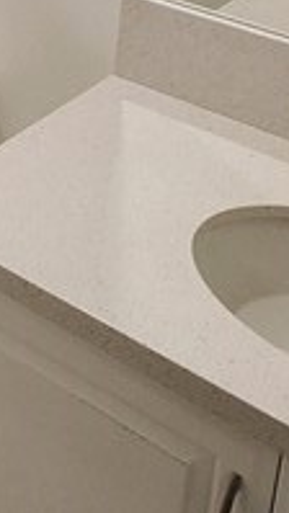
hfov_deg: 14.6
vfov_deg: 26.1
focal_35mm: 73
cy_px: -90
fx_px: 994
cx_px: -222
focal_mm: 1.74
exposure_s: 1/60
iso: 160
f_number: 2.2
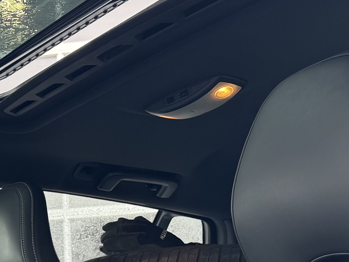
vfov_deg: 17.3
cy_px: 269
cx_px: 61
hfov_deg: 23.2
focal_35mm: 83
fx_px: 837
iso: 64
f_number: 1.78
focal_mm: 6.76
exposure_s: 1/166
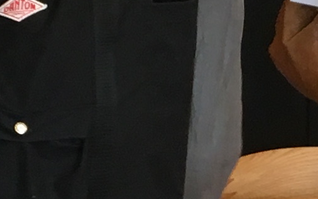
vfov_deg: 5.4
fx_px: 2097
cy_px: 88
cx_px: 281
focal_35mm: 242
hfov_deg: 8.6
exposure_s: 1/30
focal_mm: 4.15
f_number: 2.2
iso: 80
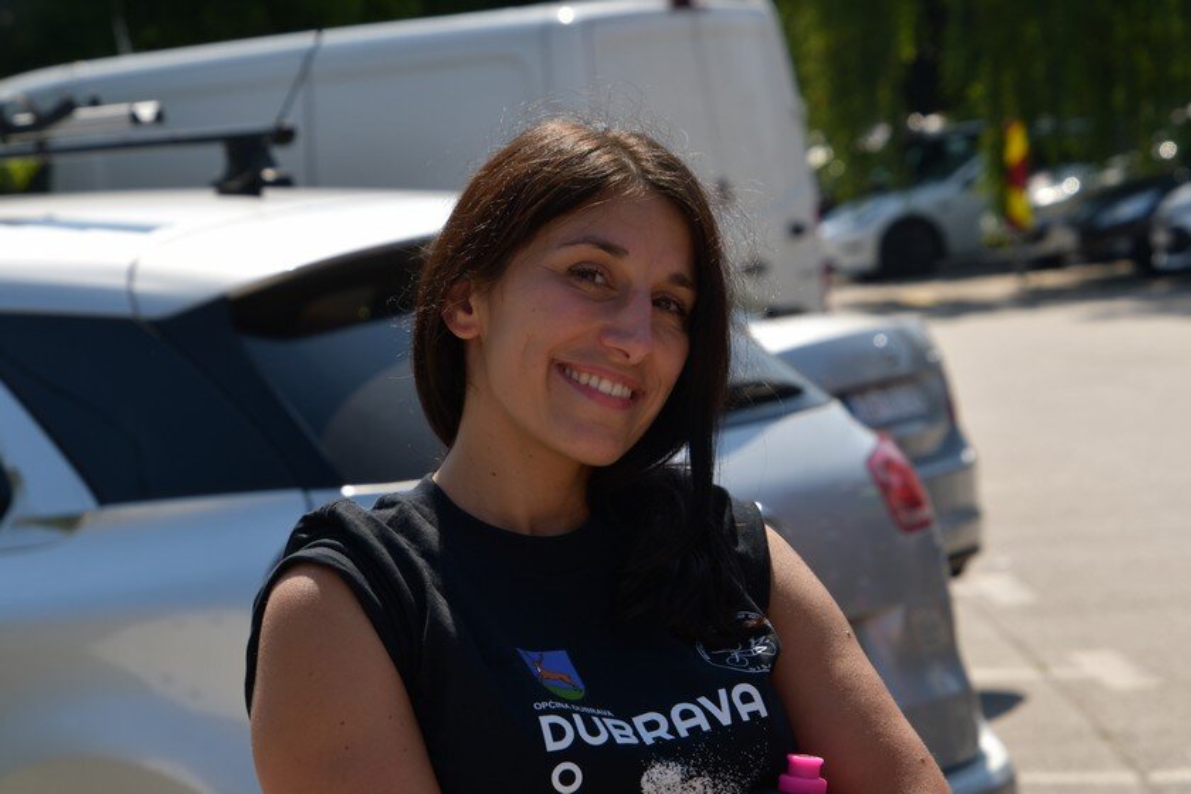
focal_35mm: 150
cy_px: 397
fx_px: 4962
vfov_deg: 9.1
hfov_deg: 13.7
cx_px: 596
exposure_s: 1/250
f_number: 8
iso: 100
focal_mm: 100
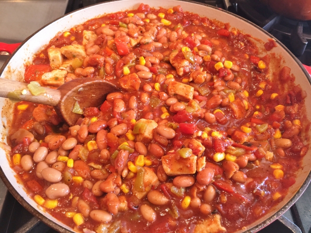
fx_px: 261
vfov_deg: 48.3
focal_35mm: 29
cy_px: 116
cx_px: 156
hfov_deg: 61.6
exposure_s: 1/15
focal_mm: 4.15
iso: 32
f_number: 2.2
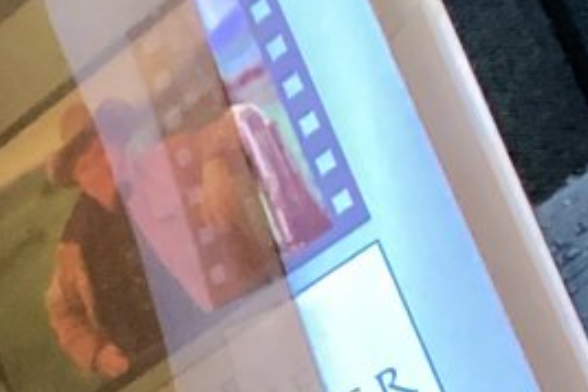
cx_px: -787
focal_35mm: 183
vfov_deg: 7.0
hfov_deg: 10.0
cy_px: 961
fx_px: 2989
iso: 320
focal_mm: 3.3
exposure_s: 1/30
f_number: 2.4
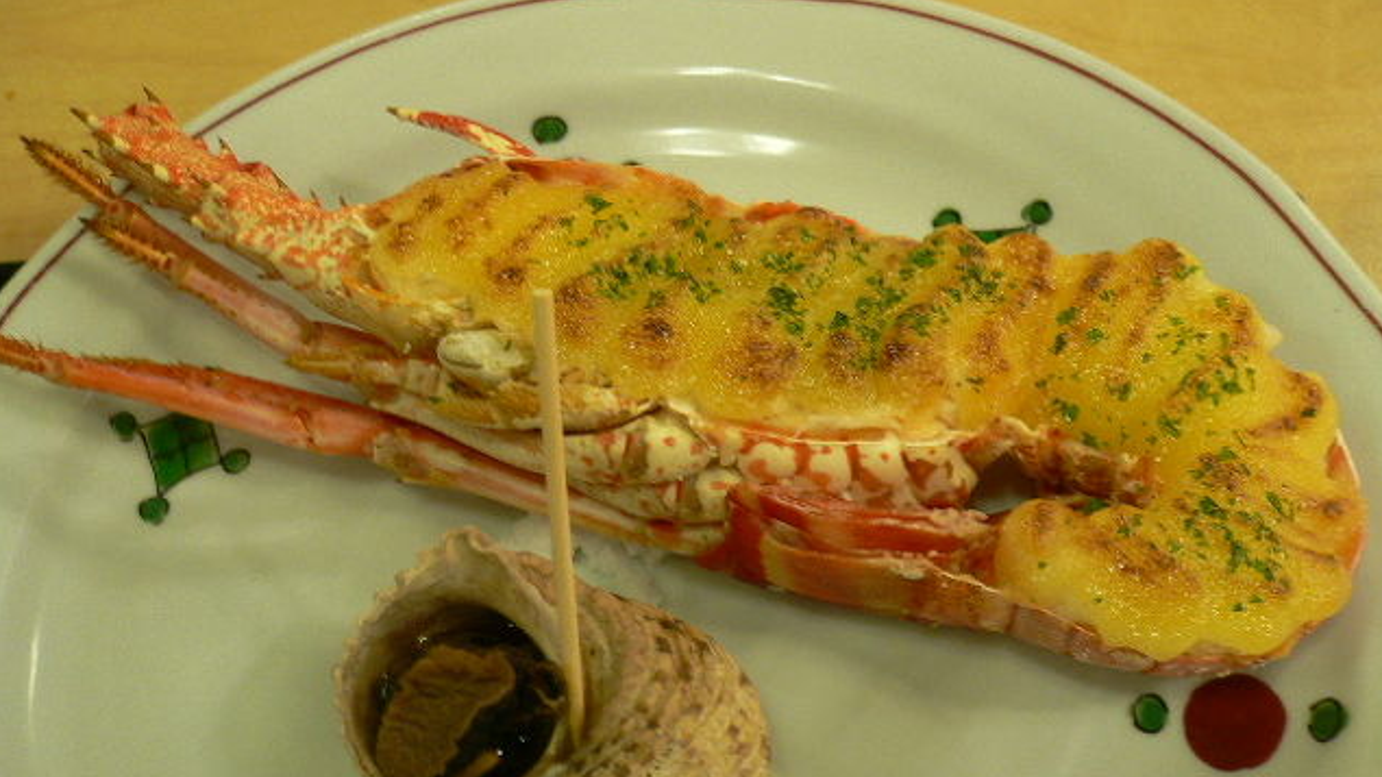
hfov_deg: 51.6
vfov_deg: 30.4
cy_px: 402
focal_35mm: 39
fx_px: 1429
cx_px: 701
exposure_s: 1/15
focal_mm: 5.8
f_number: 2.8
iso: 150
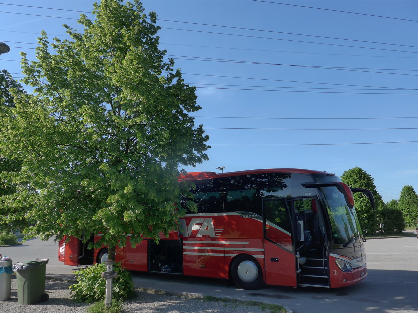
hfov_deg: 61.7
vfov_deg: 48.2
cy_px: 156
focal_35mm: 29
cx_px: 209
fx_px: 350
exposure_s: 1/800
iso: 160
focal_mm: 6
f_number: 4
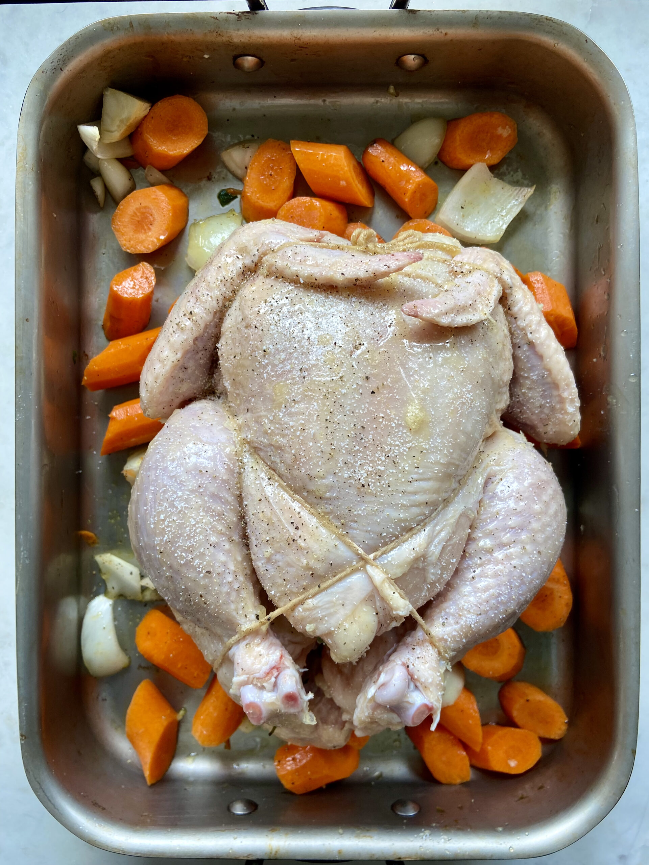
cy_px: 432
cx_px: 324
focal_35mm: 26
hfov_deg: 53.1
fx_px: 650
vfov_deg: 67.3
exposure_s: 1/120
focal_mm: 4.25
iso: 50
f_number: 1.8
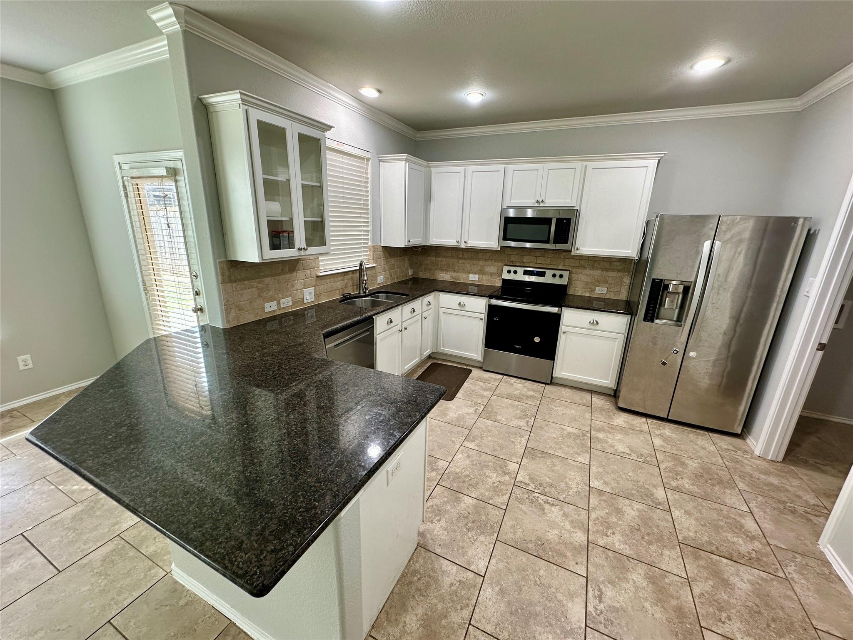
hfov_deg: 102.1
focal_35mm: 14
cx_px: 426
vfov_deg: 85.7
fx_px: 345
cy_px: 320
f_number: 2.2
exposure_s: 1/120
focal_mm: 2.22
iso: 160
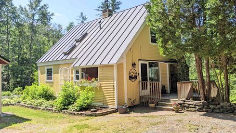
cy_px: 63
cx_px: 119
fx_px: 188
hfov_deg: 64.3
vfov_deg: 39.0
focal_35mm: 30
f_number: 1.8
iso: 48
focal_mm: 4.44
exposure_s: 1/1805
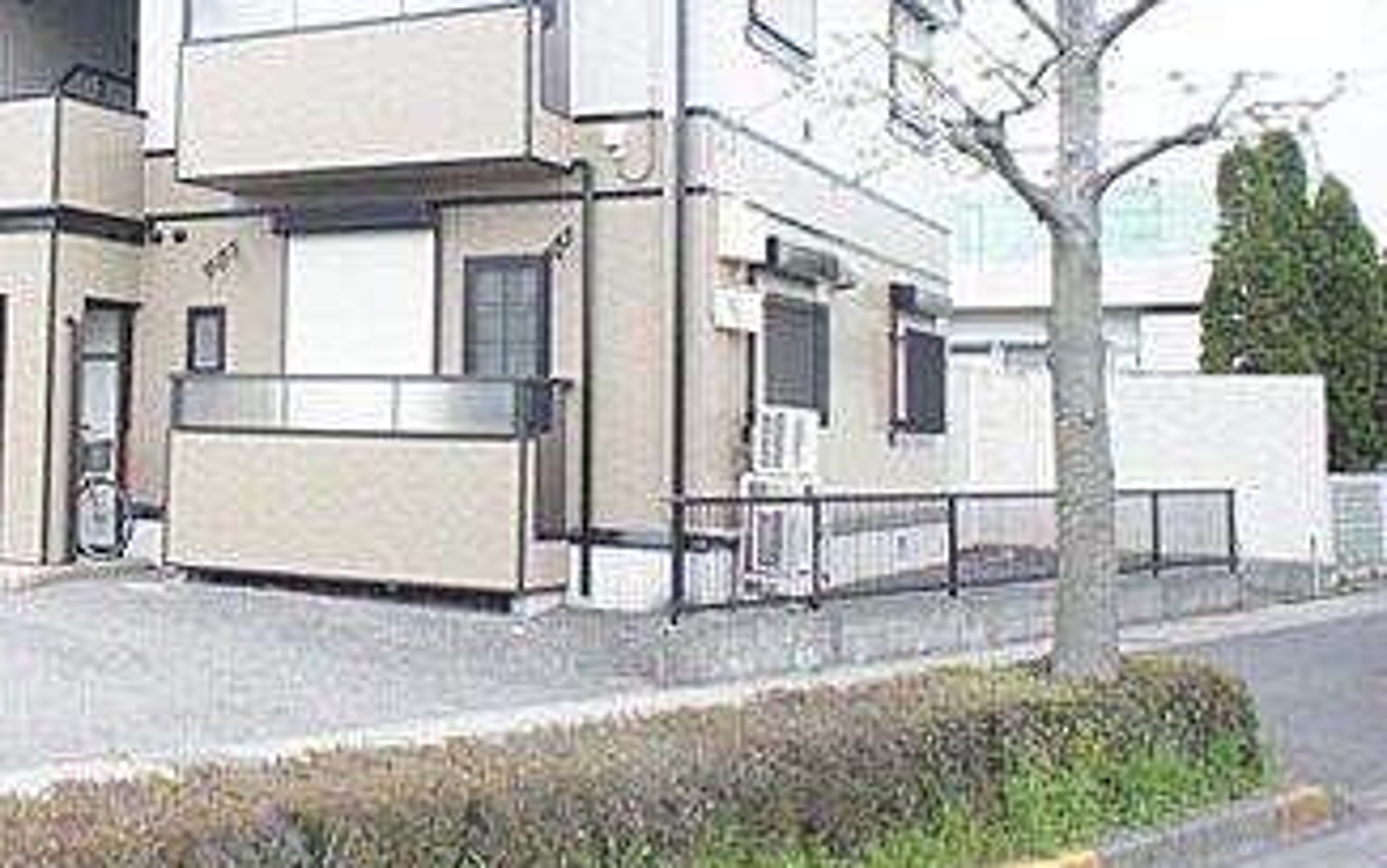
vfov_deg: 26.8
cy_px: 328
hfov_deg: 38.5
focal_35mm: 48
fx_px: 1815
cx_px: 102
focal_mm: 16
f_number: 2.8
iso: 400
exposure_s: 1/30
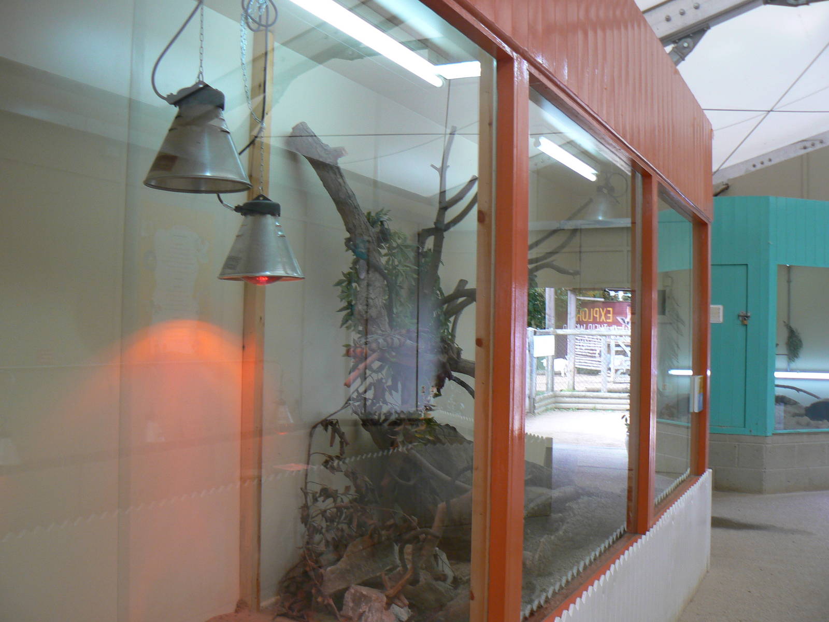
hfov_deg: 51.4
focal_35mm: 36
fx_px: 862
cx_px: 414
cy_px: 311
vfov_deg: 39.7
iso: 80
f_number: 2.8
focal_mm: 6
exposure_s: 1/30
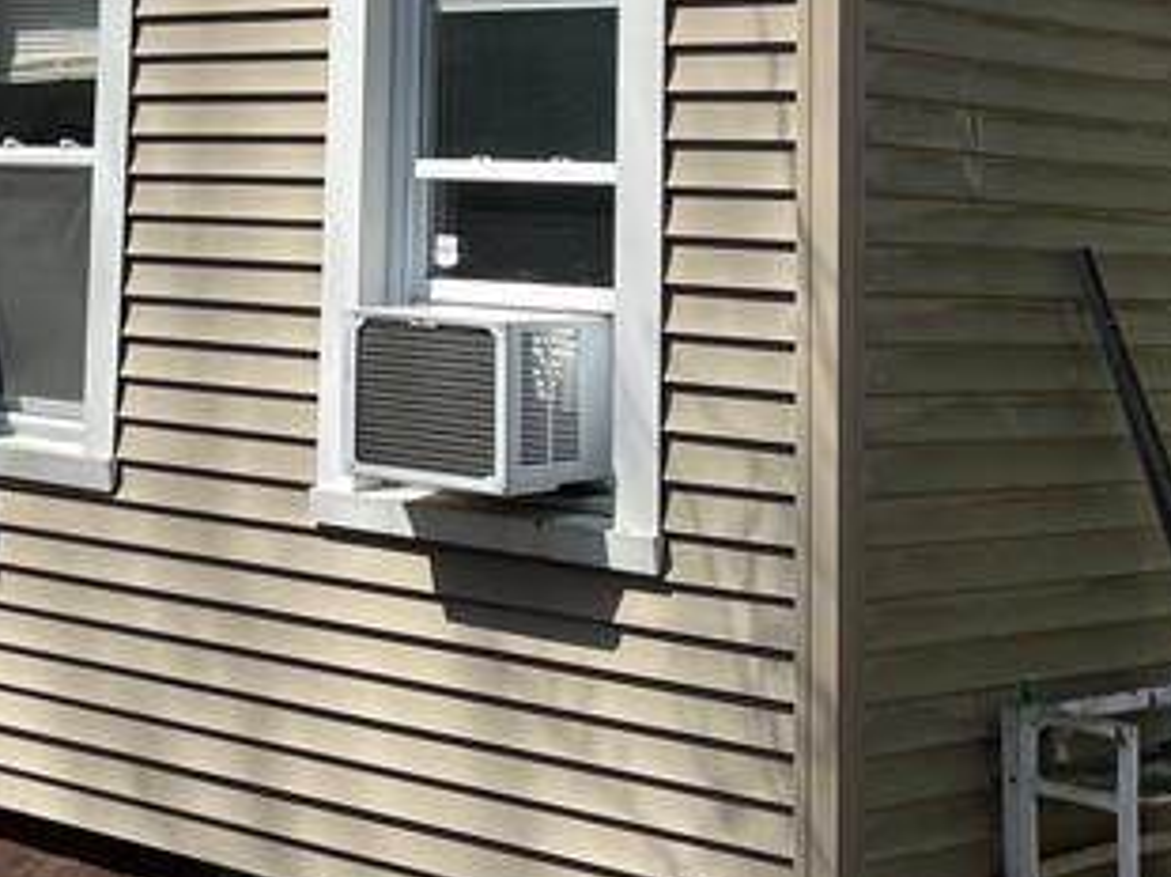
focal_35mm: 86
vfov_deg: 16.5
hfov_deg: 22.3
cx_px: 170
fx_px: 2907
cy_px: -155
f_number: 1.6
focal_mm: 4.2
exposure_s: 1/2817
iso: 32
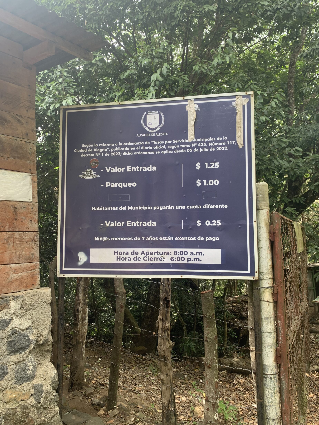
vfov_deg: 65.3
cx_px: 160
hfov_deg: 51.4
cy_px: 218
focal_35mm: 27
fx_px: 332
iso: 25
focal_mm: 4.25
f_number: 1.8
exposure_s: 1/122
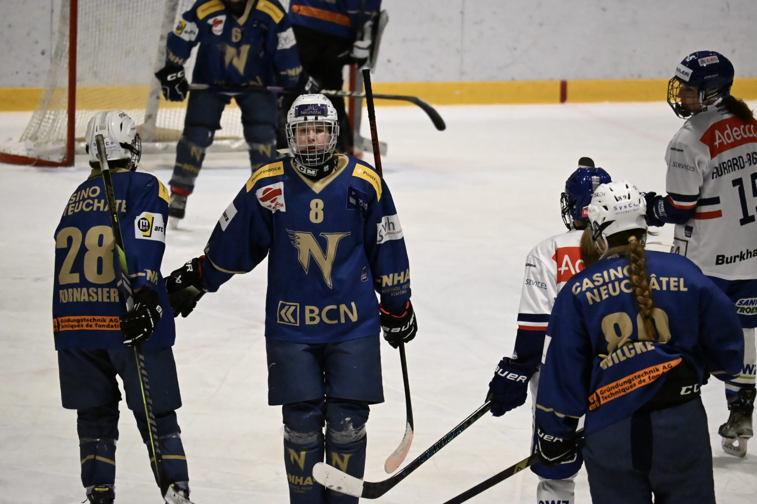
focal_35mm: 315
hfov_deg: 6.5
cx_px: 378
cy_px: 252
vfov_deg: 4.4
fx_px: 6624
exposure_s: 1/4000
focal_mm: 210
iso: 16000
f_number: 6
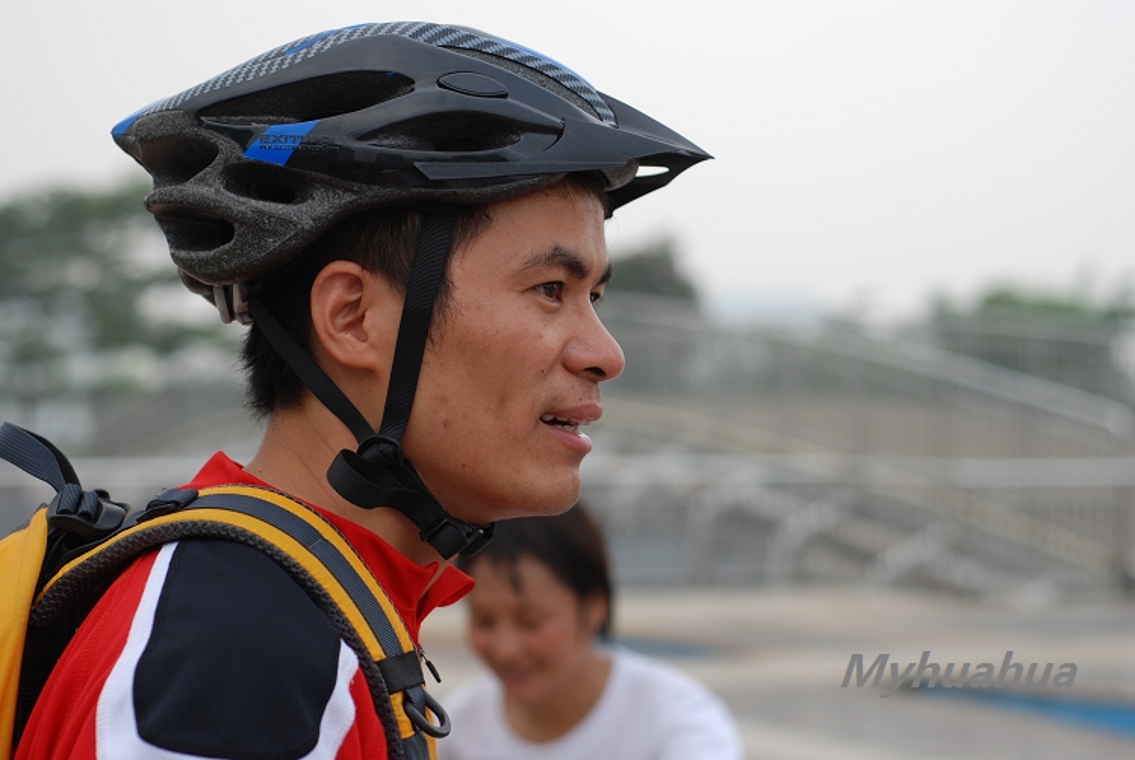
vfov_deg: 18.2
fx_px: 2367
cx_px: 568
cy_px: 380
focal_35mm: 75
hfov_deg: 27.0
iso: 100
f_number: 2.8
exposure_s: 1/640
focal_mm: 50
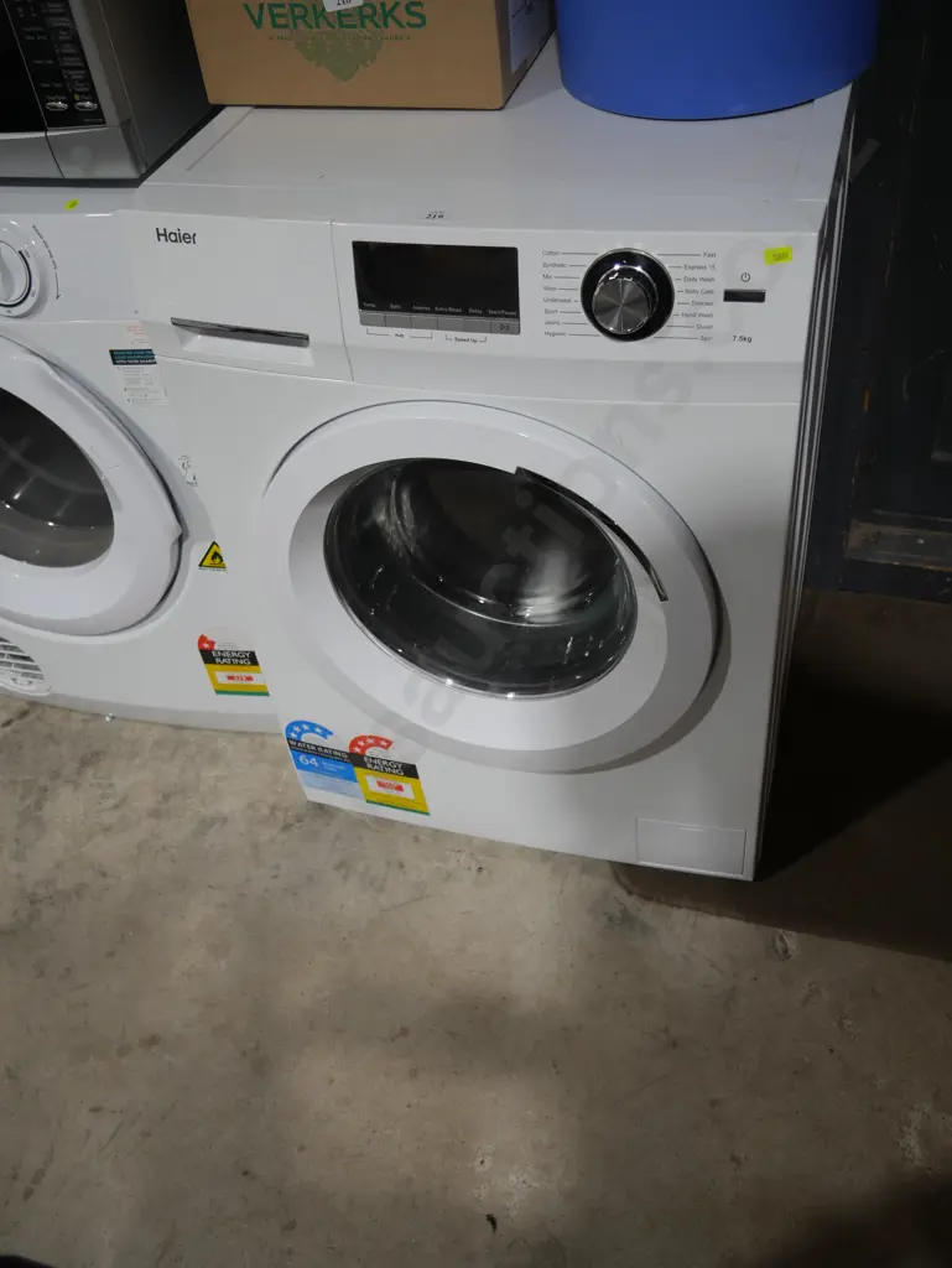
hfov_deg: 44.2
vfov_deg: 56.8
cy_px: 634
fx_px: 1172
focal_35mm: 32
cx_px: 476
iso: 200
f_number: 3.6
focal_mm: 16
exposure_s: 1/80
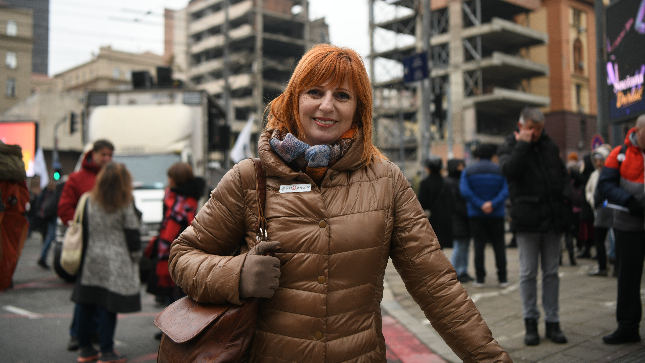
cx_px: 323
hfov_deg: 48.4
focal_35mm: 42
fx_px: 718
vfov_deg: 28.3
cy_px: 154
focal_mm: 40
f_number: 2.8
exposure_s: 1/640
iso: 400
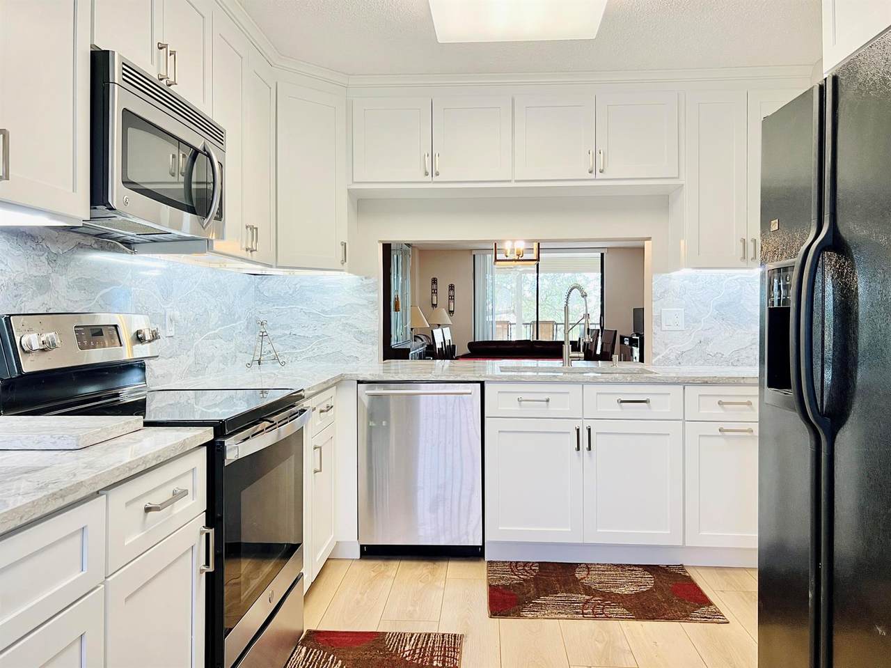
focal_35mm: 26
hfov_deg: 67.3
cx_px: 446
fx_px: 669
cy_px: 334
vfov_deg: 53.0
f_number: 1.5
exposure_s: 1/60
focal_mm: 5.7
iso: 80
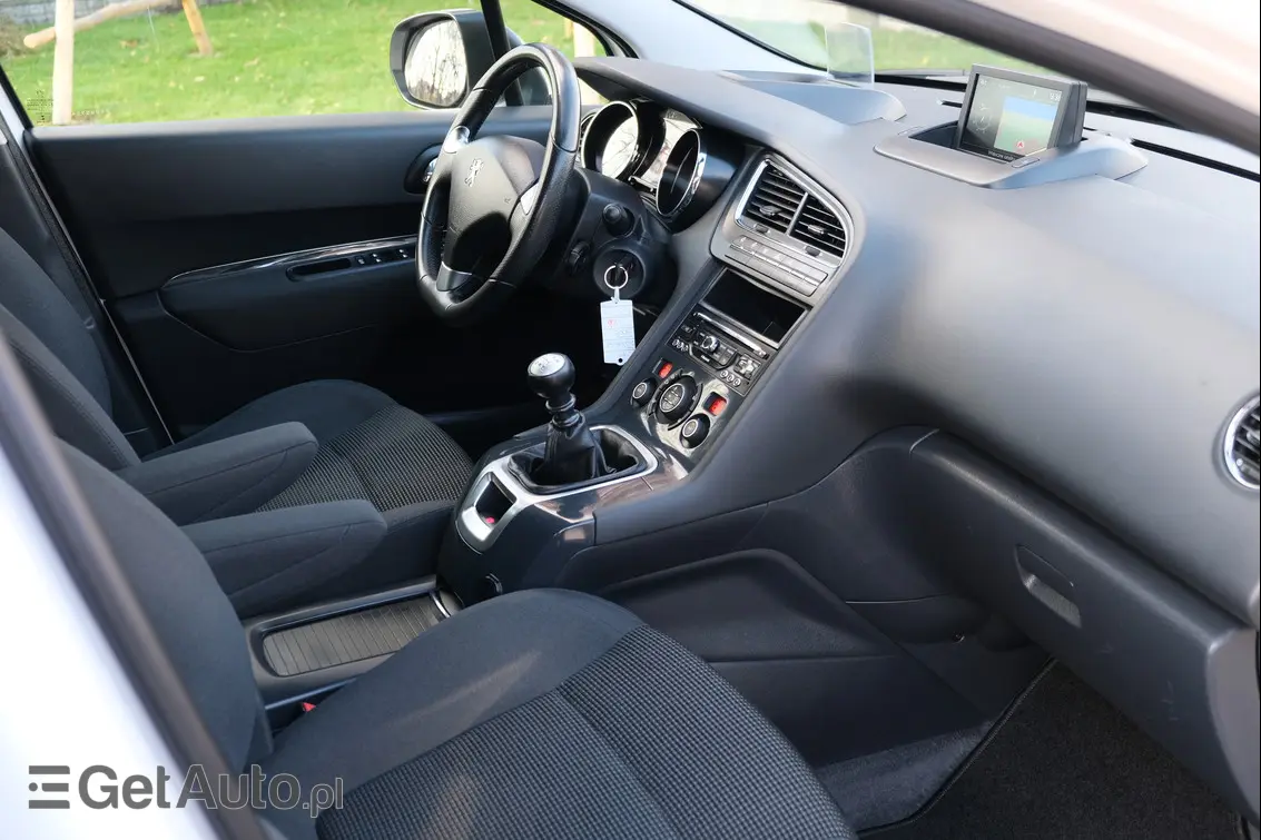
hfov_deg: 53.1
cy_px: 420
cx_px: 630
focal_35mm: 36
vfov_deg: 36.9
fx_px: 1261
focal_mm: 24.3
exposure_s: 1/70
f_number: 3.2
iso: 320
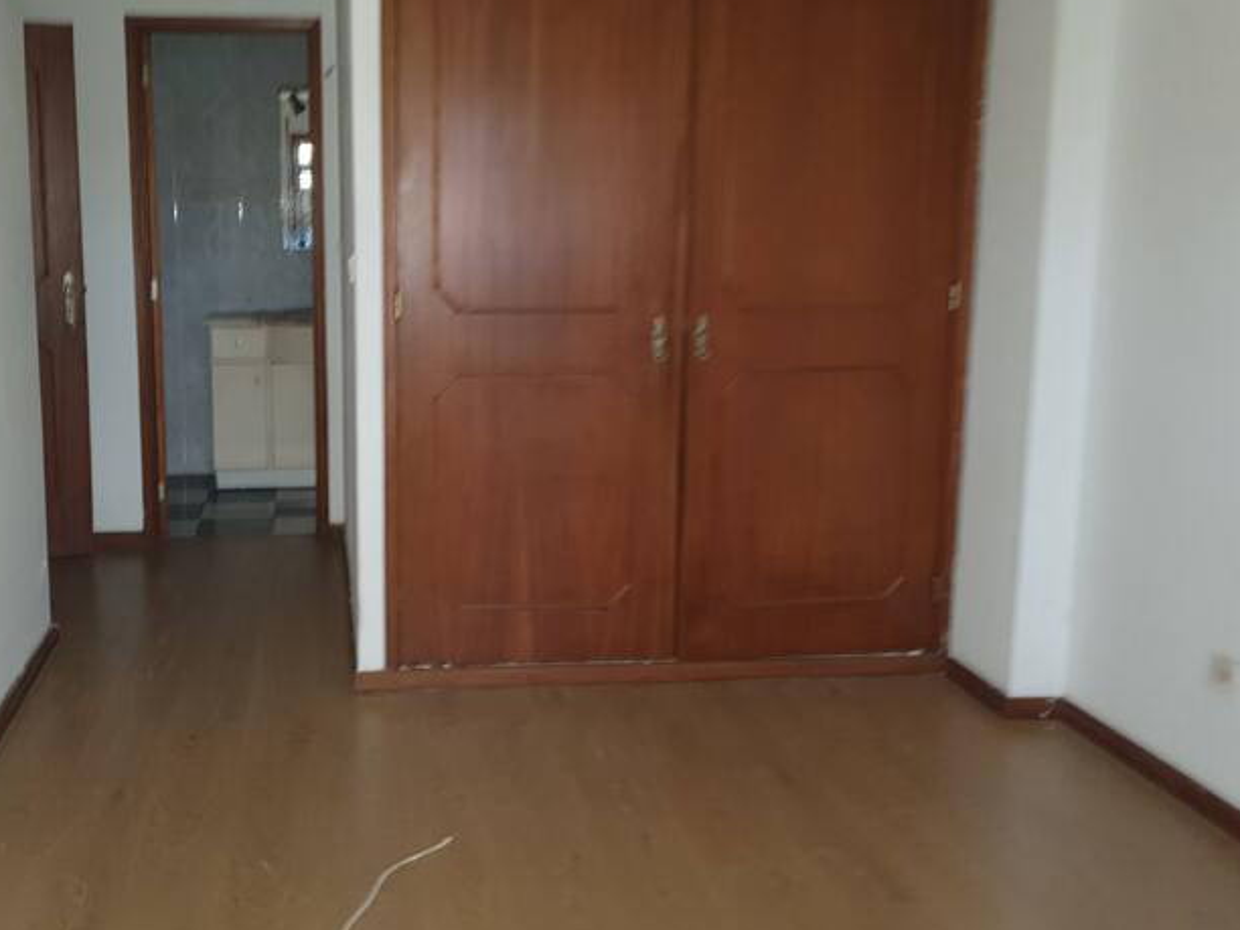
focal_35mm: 34
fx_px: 1218
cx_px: 462
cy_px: 381
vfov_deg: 41.6
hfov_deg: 53.3
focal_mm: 4.32
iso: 125
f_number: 1.5
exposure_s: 1/11
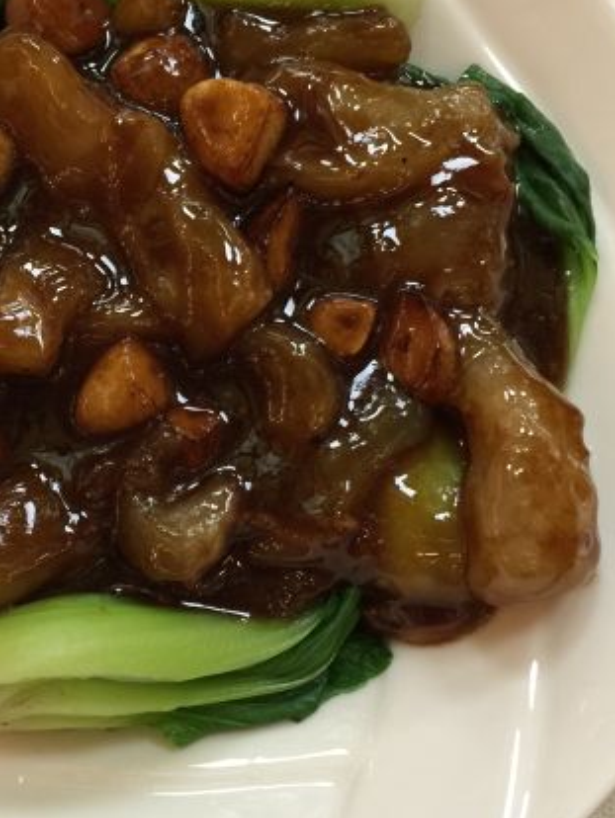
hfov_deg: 29.1
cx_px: 137
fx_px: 1160
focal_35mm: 49
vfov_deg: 38.9
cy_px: 391
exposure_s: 1/15
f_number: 2.2
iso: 100
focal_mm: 4.15
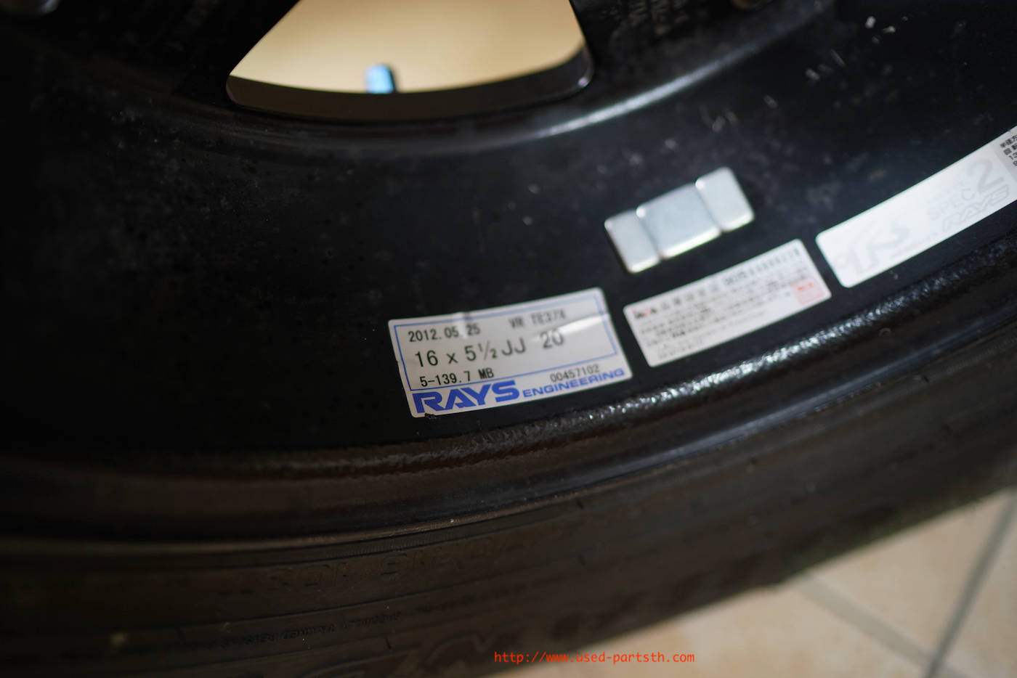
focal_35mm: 35
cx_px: 508
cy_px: 339
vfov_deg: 37.9
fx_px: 989
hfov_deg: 54.4
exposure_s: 1/40
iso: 400
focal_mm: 35
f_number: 1.4
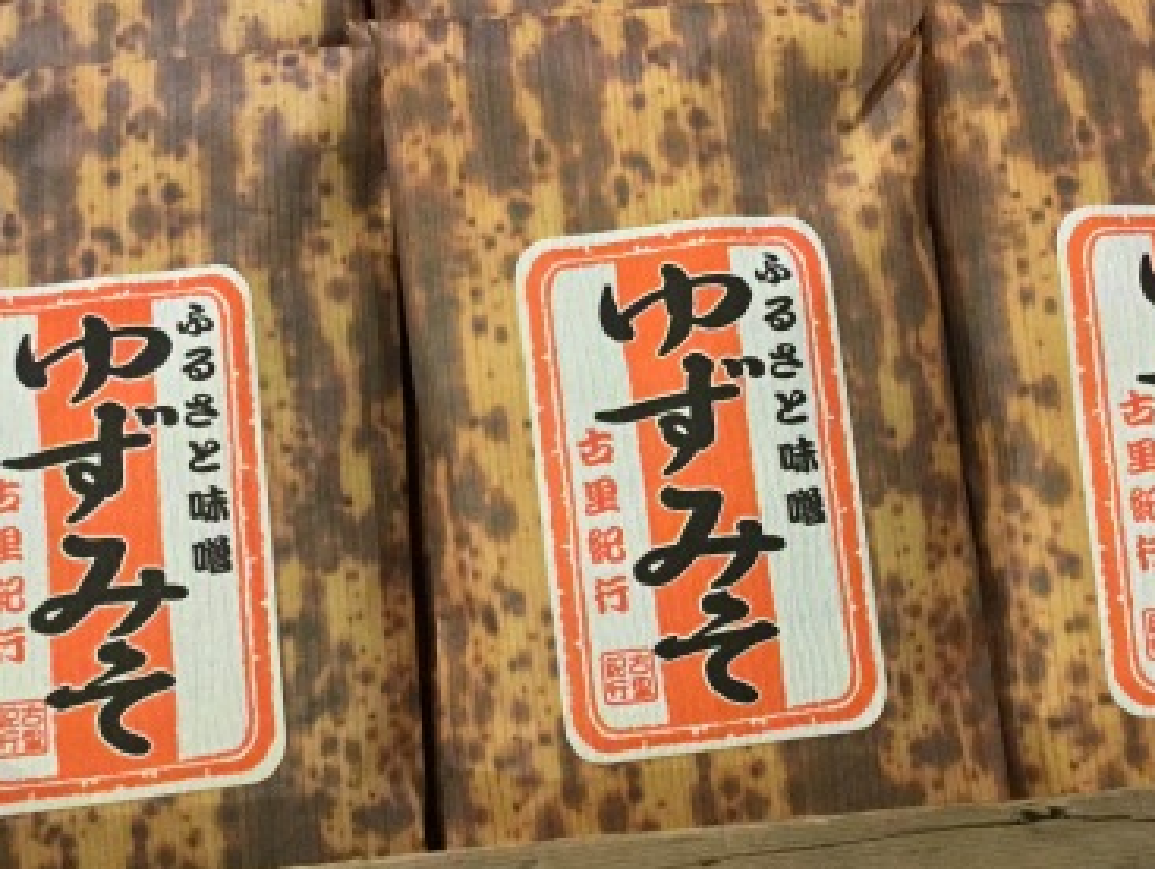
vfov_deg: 27.0
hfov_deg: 35.4
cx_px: 692
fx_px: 1804
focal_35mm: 54
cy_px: 340
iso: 400
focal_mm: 3.3
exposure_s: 1/15
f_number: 2.4
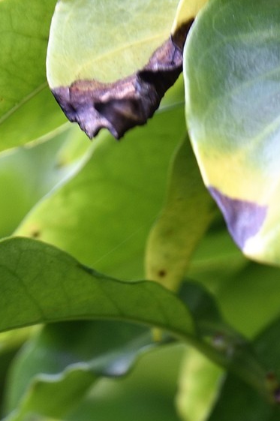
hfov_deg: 4.5
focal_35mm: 300
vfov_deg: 6.6
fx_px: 3506
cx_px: 402
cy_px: 901
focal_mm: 70
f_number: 9
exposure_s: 1/60
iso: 200
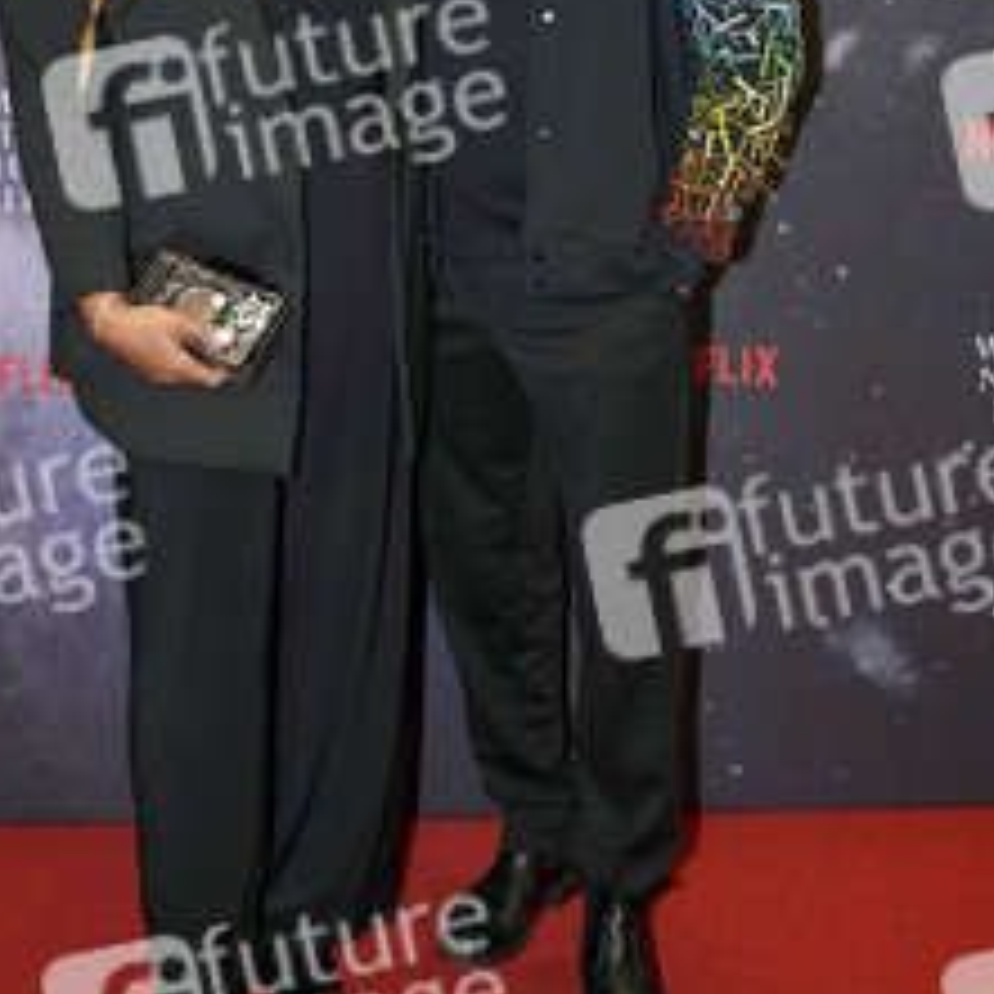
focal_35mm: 60
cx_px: 405
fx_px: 1949
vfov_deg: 28.4
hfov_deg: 28.6
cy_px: 328
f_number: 5.6
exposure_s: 1/160
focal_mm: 39
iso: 640
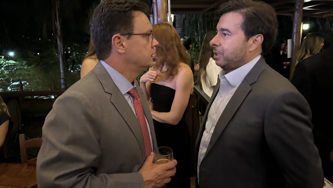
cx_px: 166
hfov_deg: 69.9
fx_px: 238
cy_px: 80
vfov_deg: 42.8
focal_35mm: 27
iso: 1600
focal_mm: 6.86
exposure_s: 1/30
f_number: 1.78
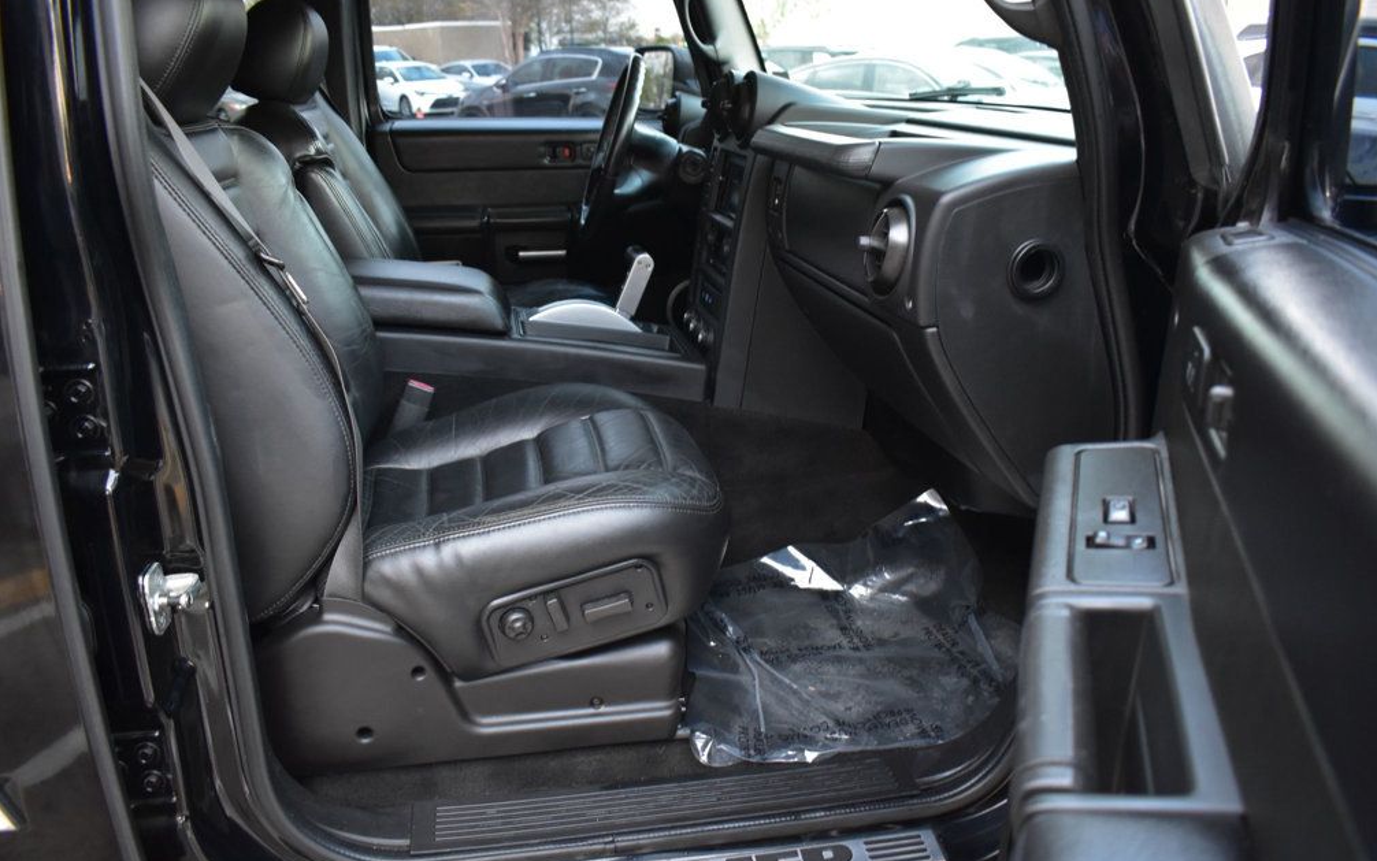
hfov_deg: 66.5
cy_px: 434
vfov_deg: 44.6
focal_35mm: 28
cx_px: 699
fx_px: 1051
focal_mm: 18
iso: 1600
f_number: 4
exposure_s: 1/15
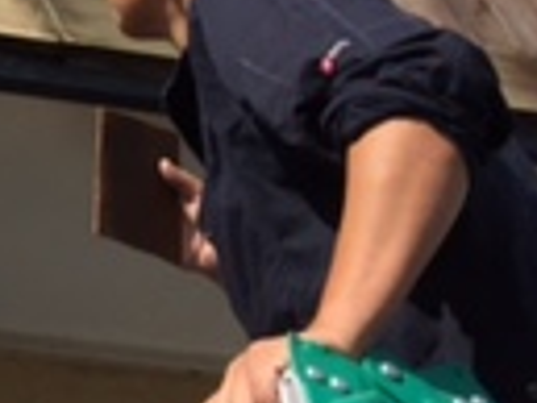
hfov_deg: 11.5
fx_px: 2236
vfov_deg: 9.3
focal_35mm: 144
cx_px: -716
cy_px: -532
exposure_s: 1/2475
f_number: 2.2
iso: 32
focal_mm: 4.15
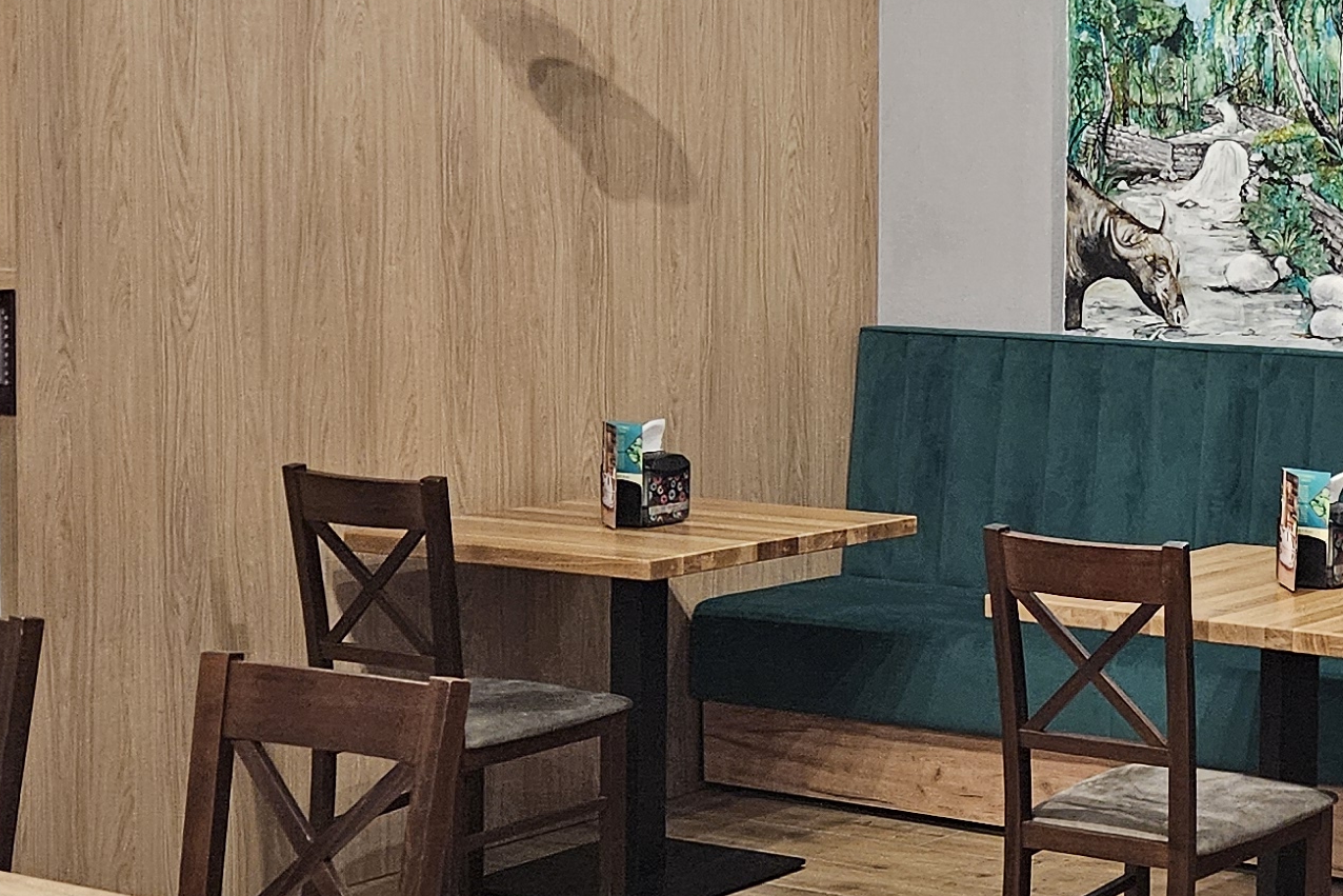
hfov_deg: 24.8
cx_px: 1550
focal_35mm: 75
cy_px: 334
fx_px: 2798
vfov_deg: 18.2
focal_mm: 5.4
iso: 640
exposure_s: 1/100
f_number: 1.8
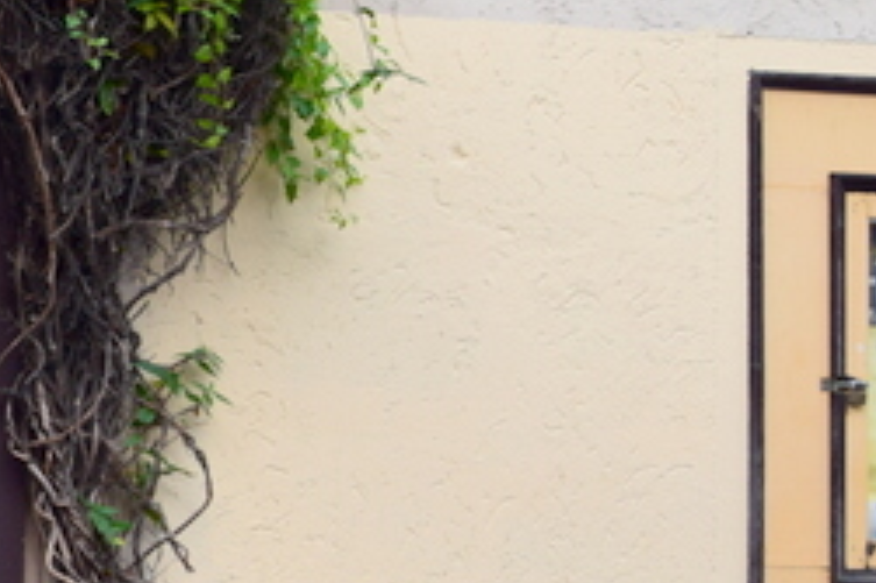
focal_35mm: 101
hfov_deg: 18.1
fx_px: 2446
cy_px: 381
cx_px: -433
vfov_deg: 13.6
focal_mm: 21
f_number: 7.1
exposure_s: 1/40
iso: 400
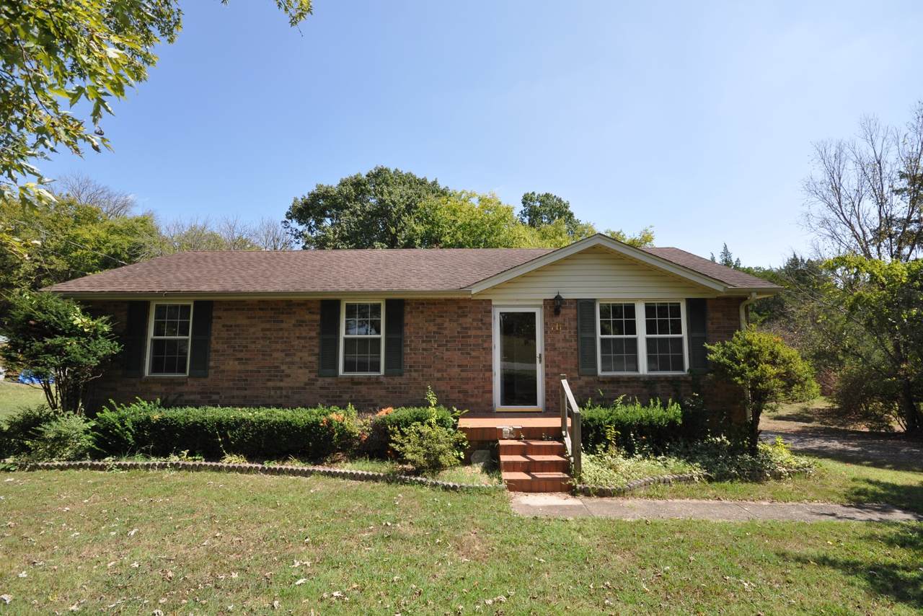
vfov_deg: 77.4
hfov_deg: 100.4
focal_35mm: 15
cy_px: 308
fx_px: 385
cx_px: 462
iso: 200
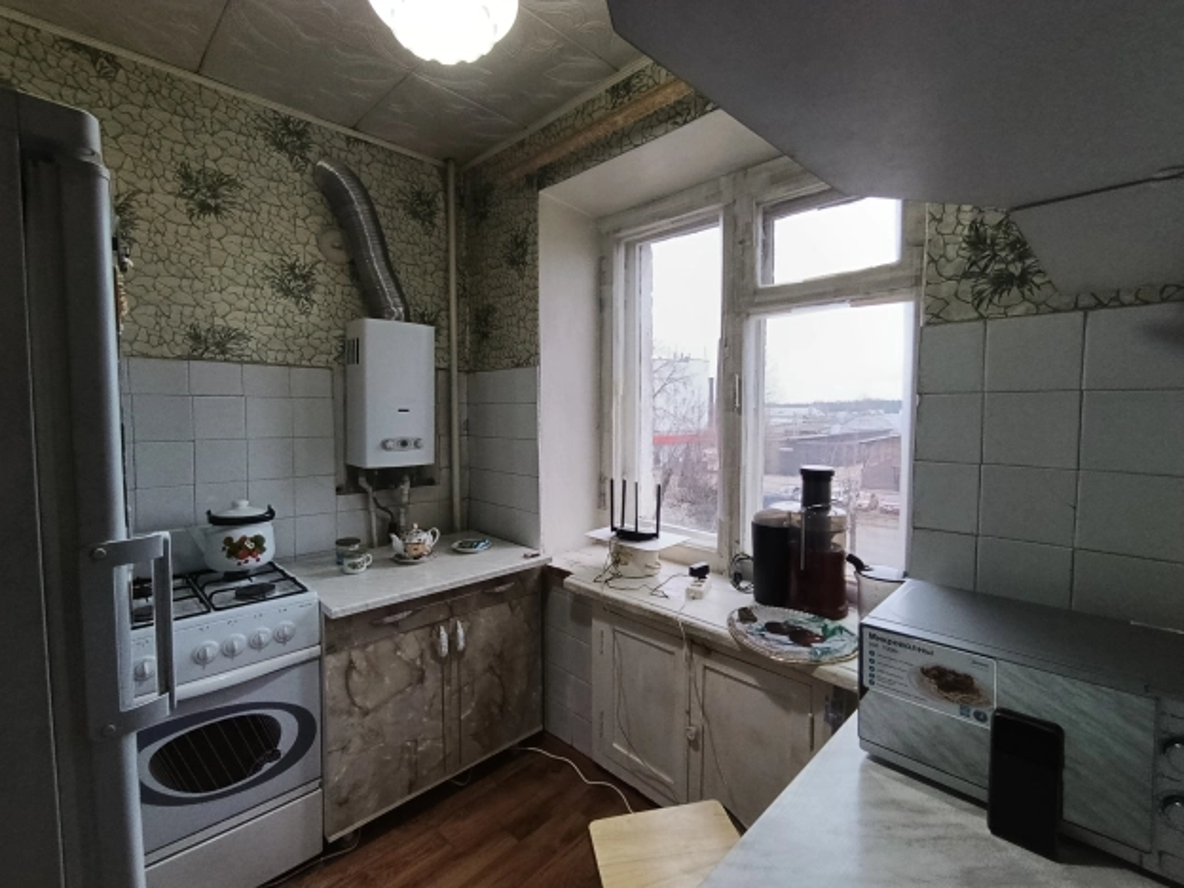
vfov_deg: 81.7
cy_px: 444
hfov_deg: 98.2
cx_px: 592
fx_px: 513
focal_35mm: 15
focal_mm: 1.65
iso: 335
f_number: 2.2
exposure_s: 1/50
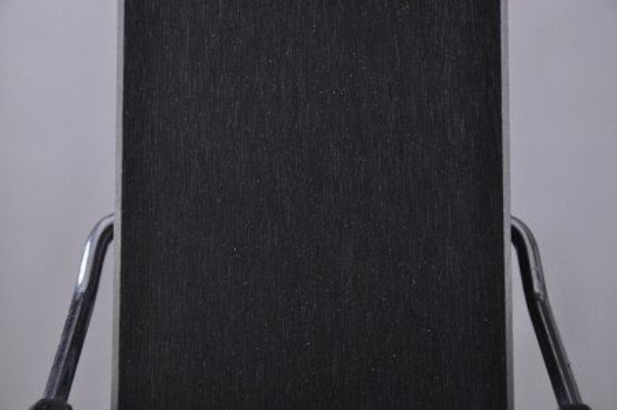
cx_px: 308
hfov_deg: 13.1
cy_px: 205
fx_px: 2696
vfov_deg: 8.7
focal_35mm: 158
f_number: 9.5
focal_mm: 105
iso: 3200
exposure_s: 1/125
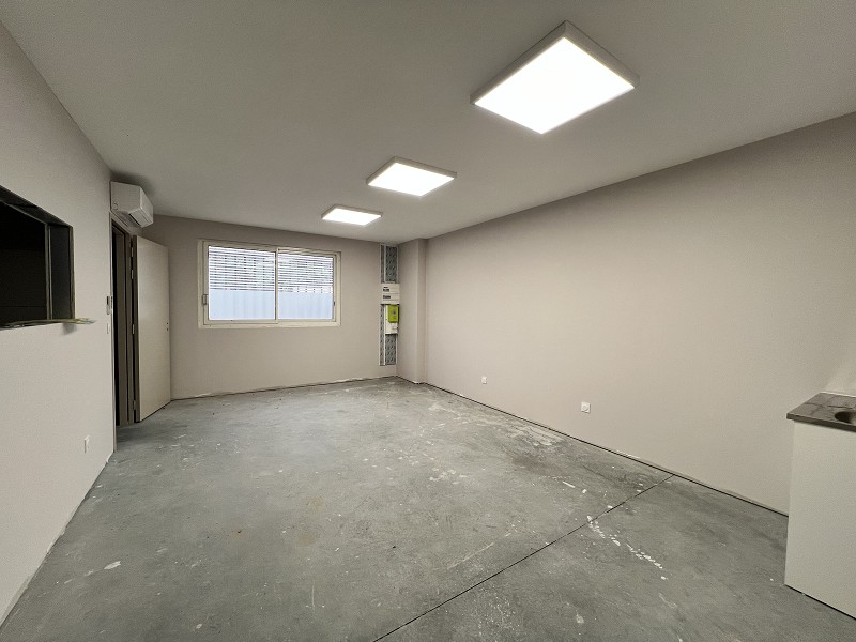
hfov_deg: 106.2
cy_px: 321
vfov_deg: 89.9
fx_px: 321
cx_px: 428
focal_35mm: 13
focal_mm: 1.57
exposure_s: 1/100
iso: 100
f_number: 1.8
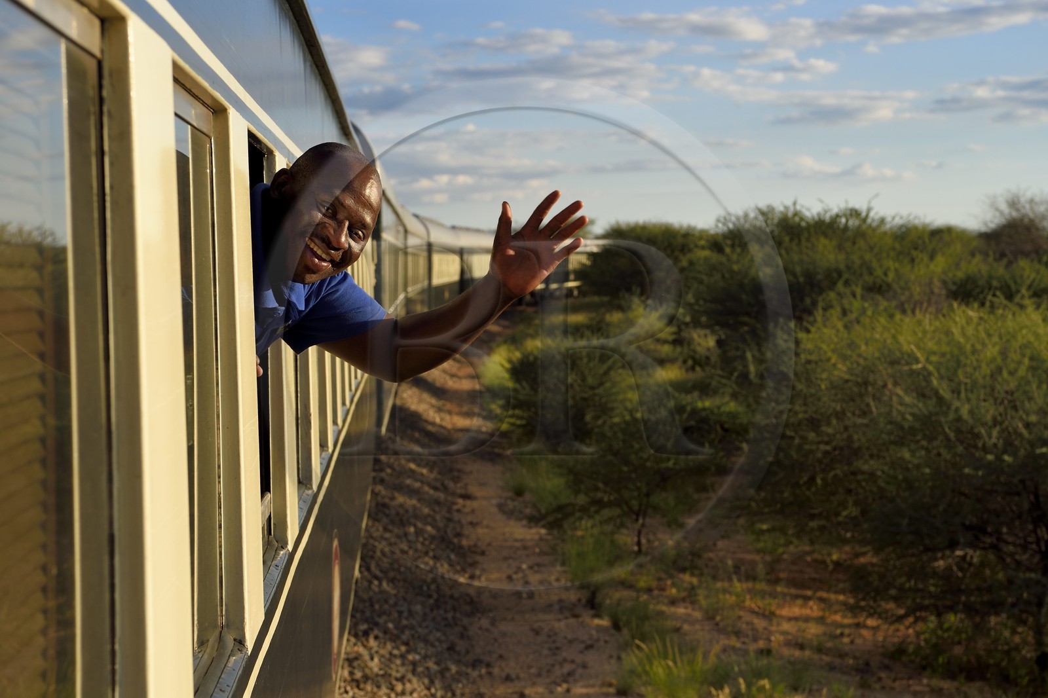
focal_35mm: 70
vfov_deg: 19.4
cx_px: 524
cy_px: 349
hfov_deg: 28.8
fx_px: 2037
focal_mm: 70
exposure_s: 1/400
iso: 200
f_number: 8
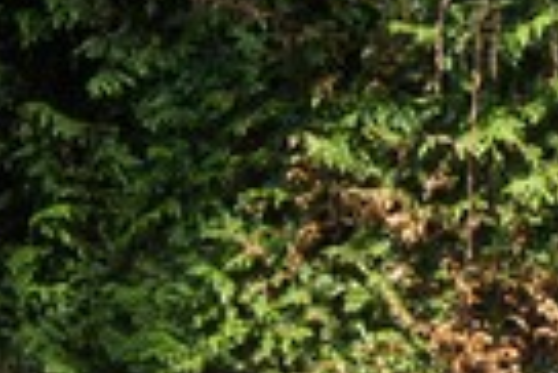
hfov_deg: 11.5
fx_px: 2669
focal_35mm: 172
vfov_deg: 8.0
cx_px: 804
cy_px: 373
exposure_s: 1/250
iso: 320
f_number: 6.3
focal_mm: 34
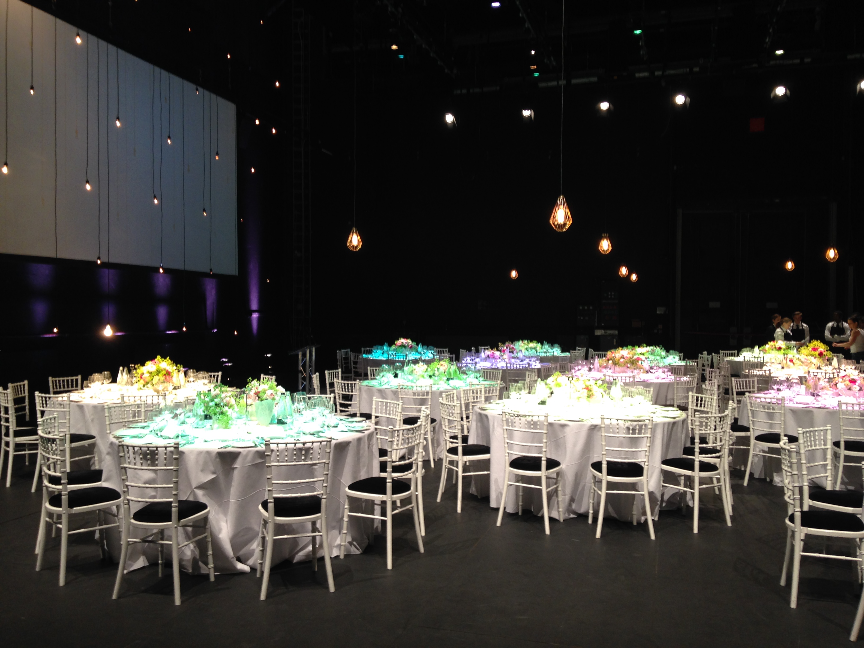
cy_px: 324
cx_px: 432
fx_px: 824
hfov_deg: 55.4
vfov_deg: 42.9
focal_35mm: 33
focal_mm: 4.12
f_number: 2.4
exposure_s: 1/20
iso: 64
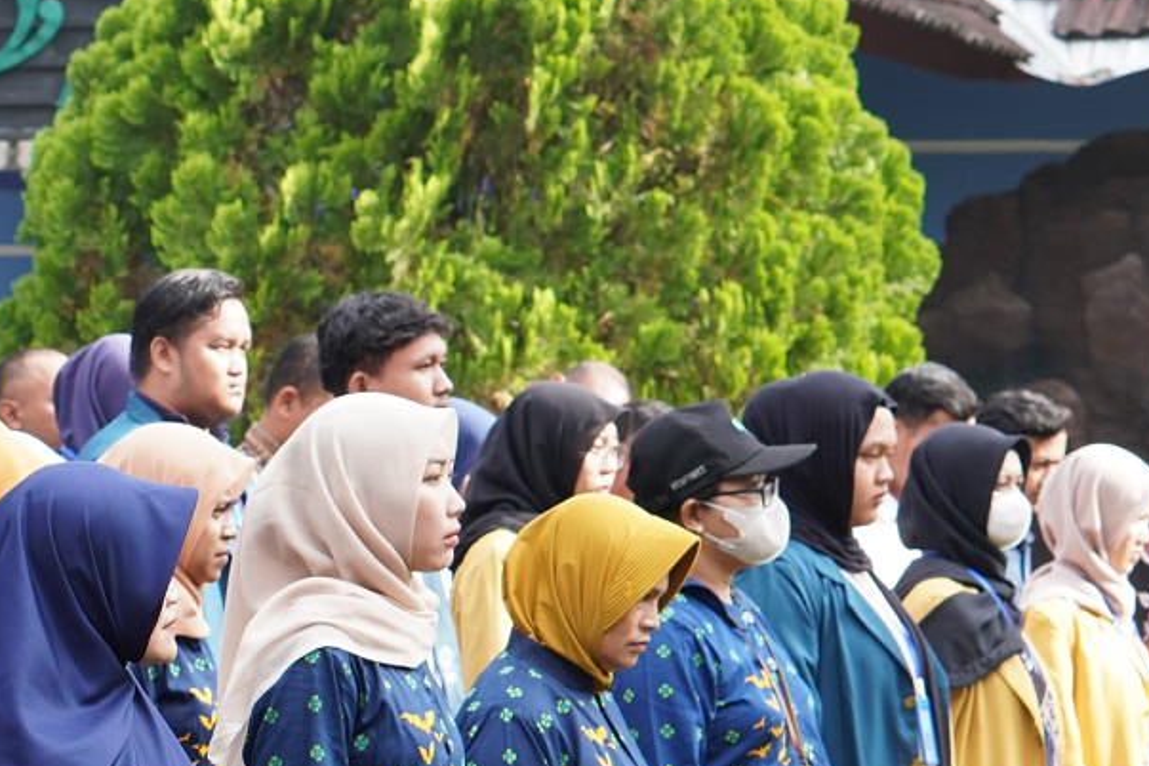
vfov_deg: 6.1
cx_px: -375
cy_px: 840
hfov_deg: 9.0
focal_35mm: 224
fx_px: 7149
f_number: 5.6
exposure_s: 1/80
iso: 100
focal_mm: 50
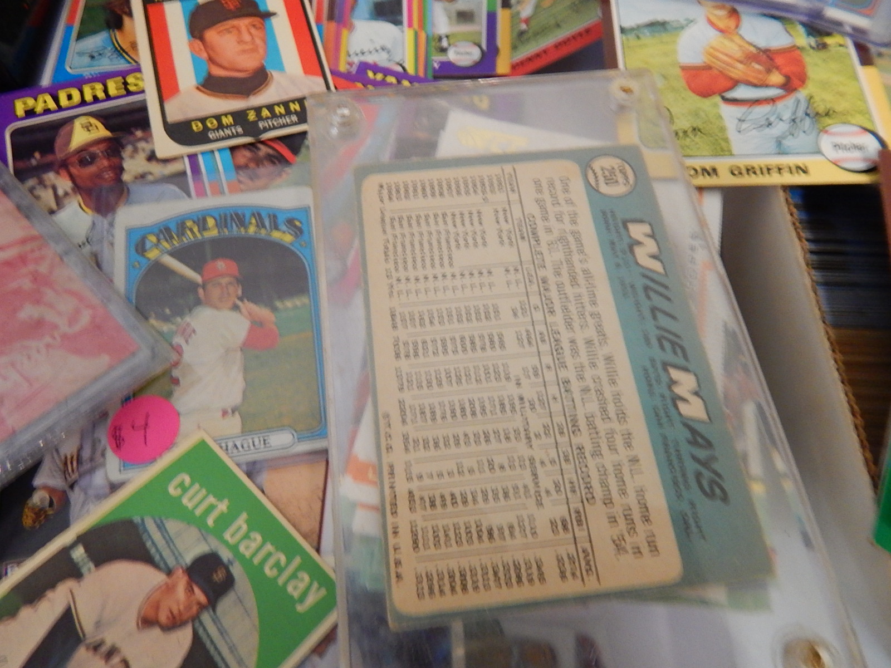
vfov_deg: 61.1
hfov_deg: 76.4
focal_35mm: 22
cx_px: 446
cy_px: 334
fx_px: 566
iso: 400
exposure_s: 1/15
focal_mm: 4
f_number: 3
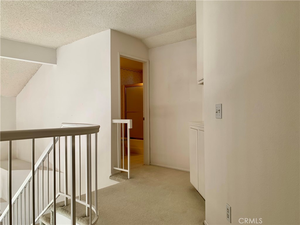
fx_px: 225
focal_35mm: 26
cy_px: 112
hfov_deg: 67.3
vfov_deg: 53.1
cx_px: 150
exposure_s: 1/128
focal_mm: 4.25
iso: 25
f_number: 1.8
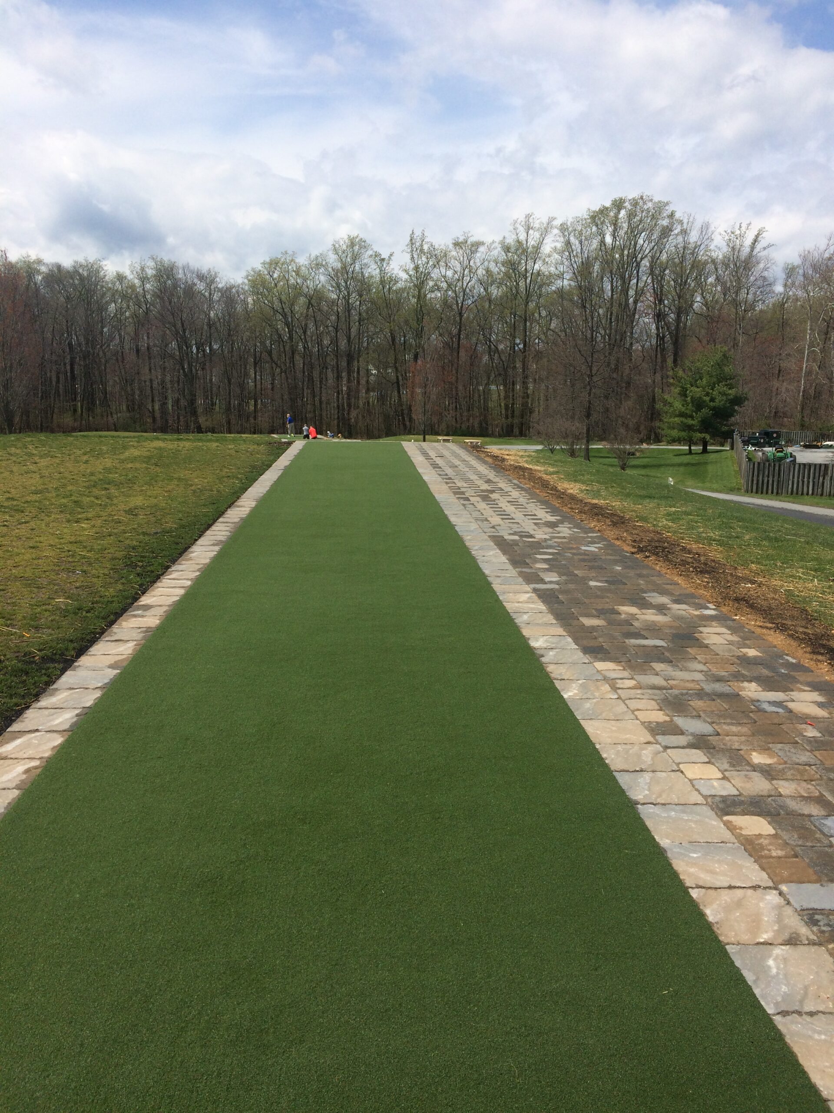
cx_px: 417
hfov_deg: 48.2
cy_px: 556
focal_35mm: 29
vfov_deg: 61.7
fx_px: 932
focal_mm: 4.15
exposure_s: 1/3165
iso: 32
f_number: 2.2
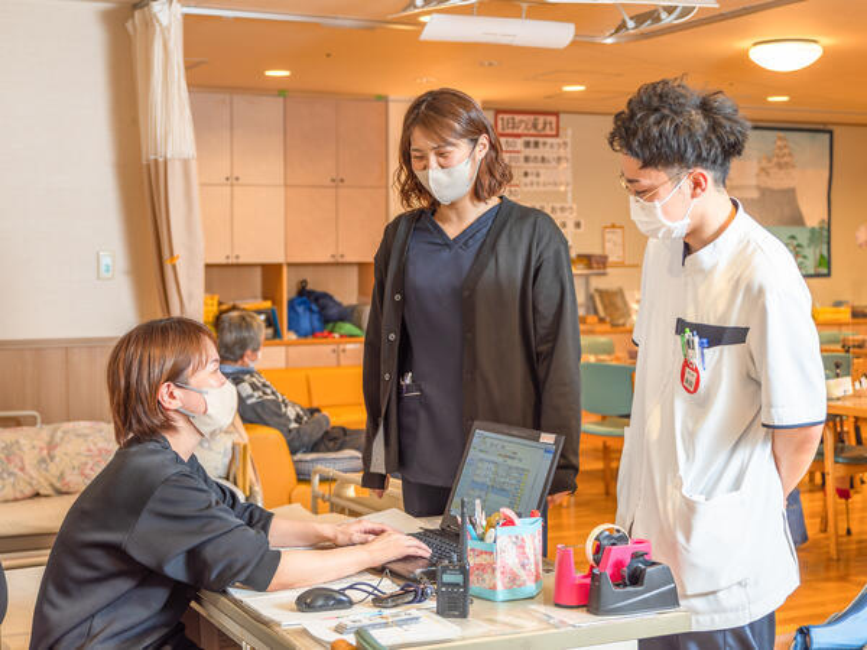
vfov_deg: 26.1
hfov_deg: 34.3
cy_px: 325
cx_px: 434
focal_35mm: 56
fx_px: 1403
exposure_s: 1/160
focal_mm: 28
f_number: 2.2
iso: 320
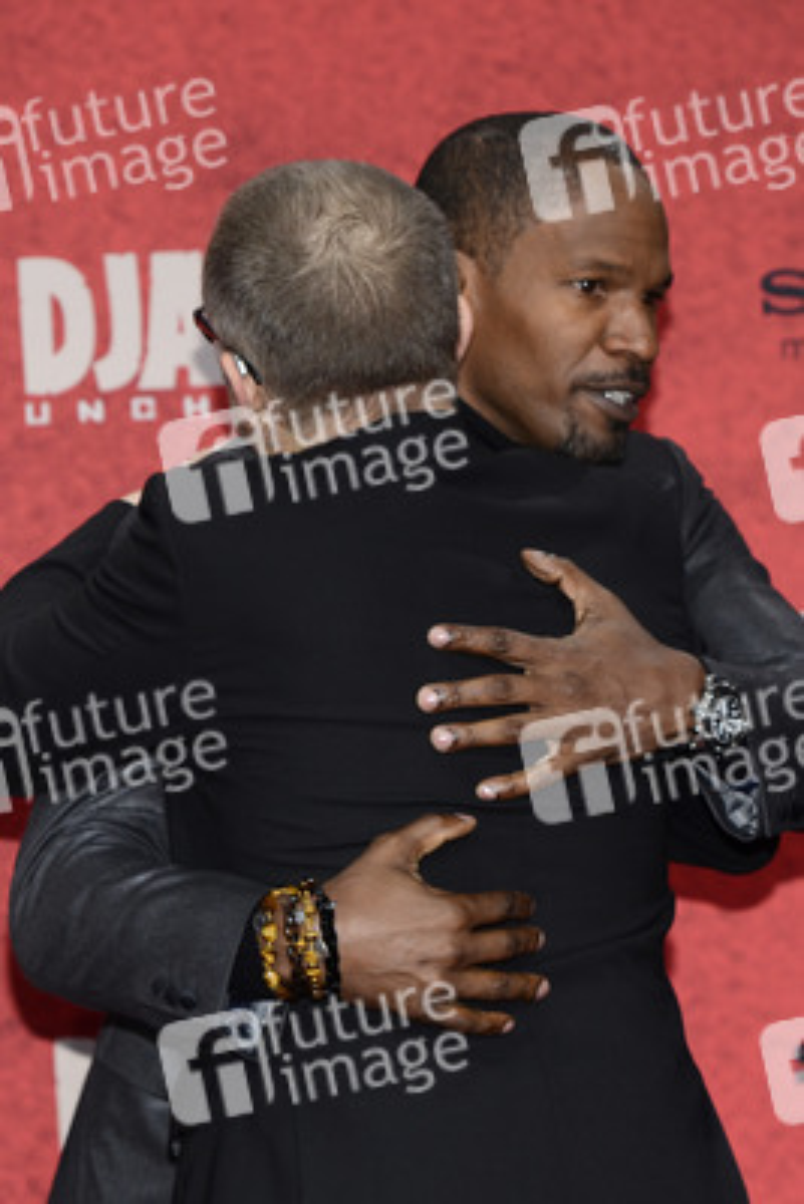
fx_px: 5824
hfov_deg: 7.9
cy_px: 602
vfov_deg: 11.8
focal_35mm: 174
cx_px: 402
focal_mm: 116
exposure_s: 1/500
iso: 320
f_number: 4.5
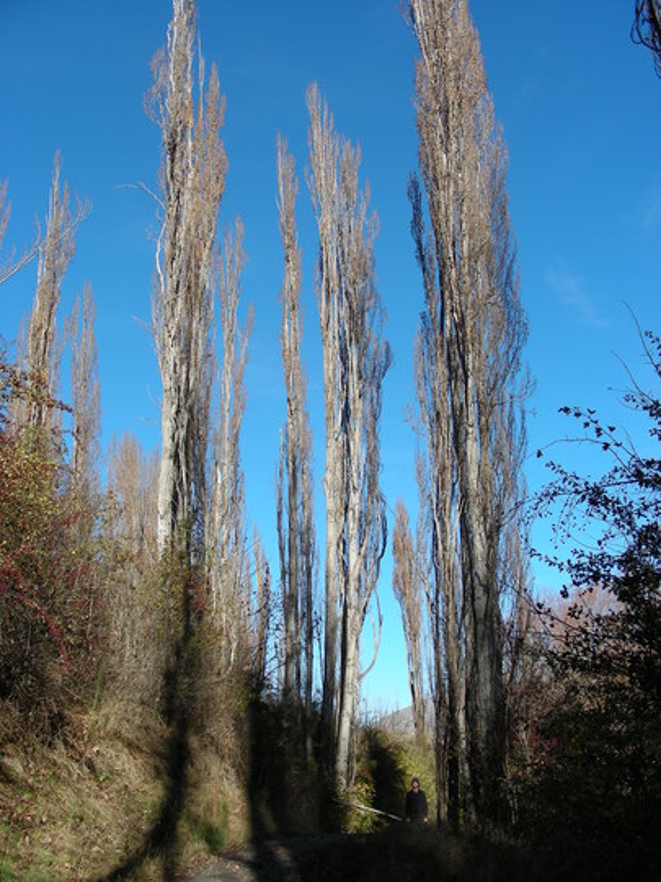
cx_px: 330
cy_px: 441
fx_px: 967
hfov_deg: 37.7
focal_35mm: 38
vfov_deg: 49.0
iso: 50
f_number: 4
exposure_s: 1/354
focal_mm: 6.3
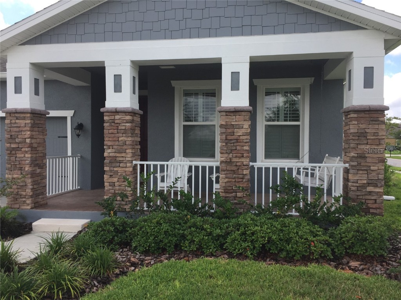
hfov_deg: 61.7
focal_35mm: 29
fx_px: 336
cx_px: 200
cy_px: 150
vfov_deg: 48.2
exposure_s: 1/807
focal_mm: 4.15
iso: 32
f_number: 2.2
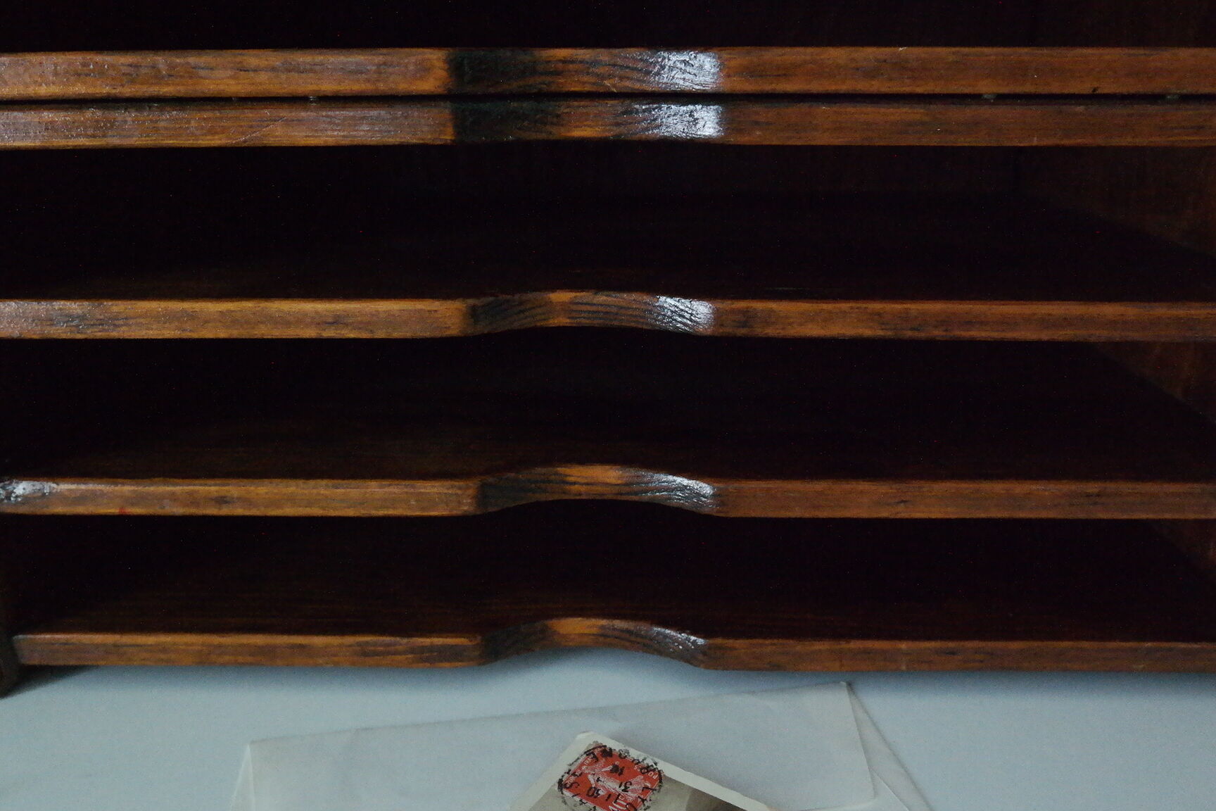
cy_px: 406
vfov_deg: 43.6
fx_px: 1013
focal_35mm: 30
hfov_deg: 61.9
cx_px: 608
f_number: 5.6
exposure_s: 1/50
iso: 6400
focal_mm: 20
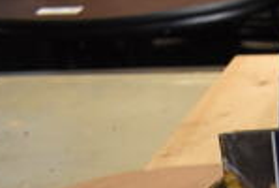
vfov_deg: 10.4
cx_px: 543
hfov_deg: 14.2
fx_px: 955
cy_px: 365
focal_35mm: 123
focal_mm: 20
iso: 1600
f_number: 3.8
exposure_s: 1/125
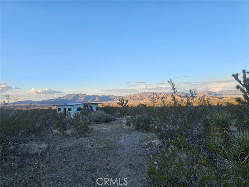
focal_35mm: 23
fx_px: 165
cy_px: 94
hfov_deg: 73.9
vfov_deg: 58.9
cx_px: 124
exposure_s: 1/271
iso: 10
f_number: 1.7
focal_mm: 6.3
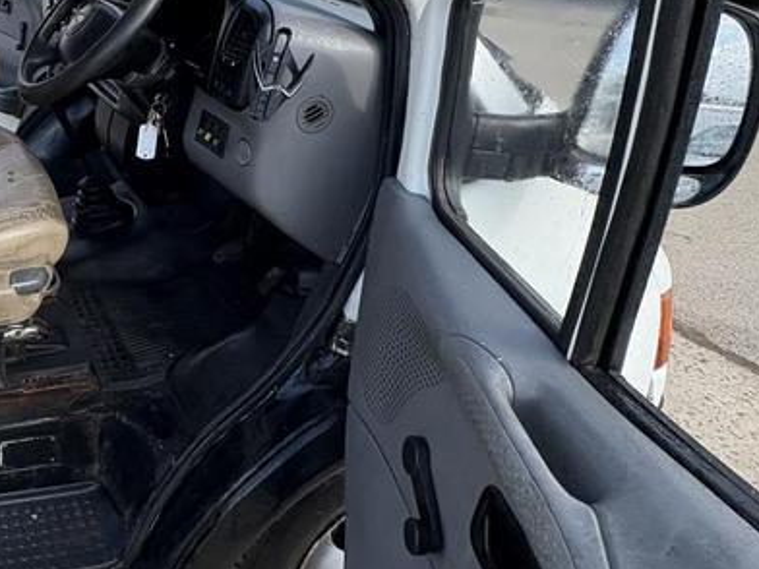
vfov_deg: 42.8
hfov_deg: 48.3
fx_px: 702
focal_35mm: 32
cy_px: 143
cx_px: 23
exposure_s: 1/533
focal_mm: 2.22
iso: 64
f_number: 2.2
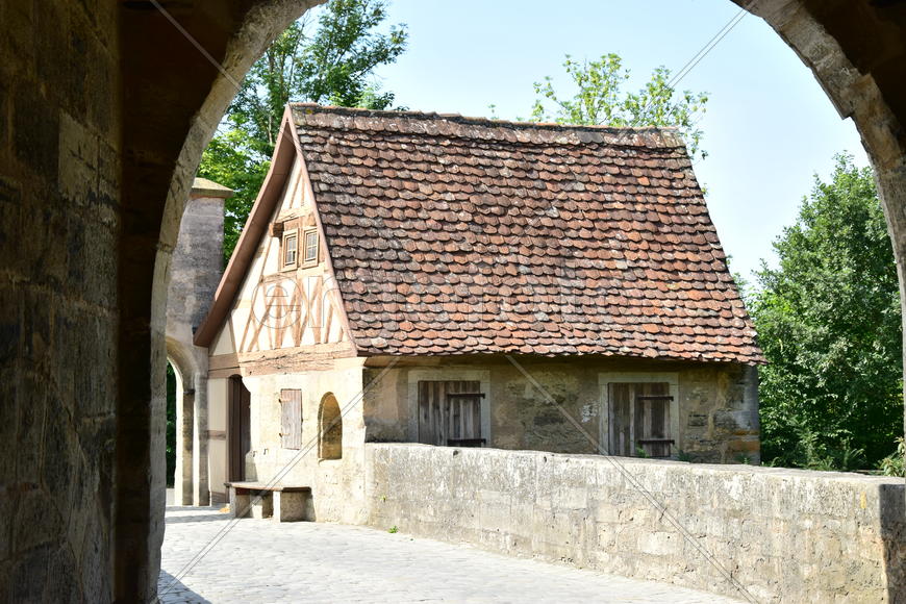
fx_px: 1887
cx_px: 453
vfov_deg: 18.2
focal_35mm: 75
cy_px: 302
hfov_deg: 27.0
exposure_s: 1/200
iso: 100
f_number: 7.1
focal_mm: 50
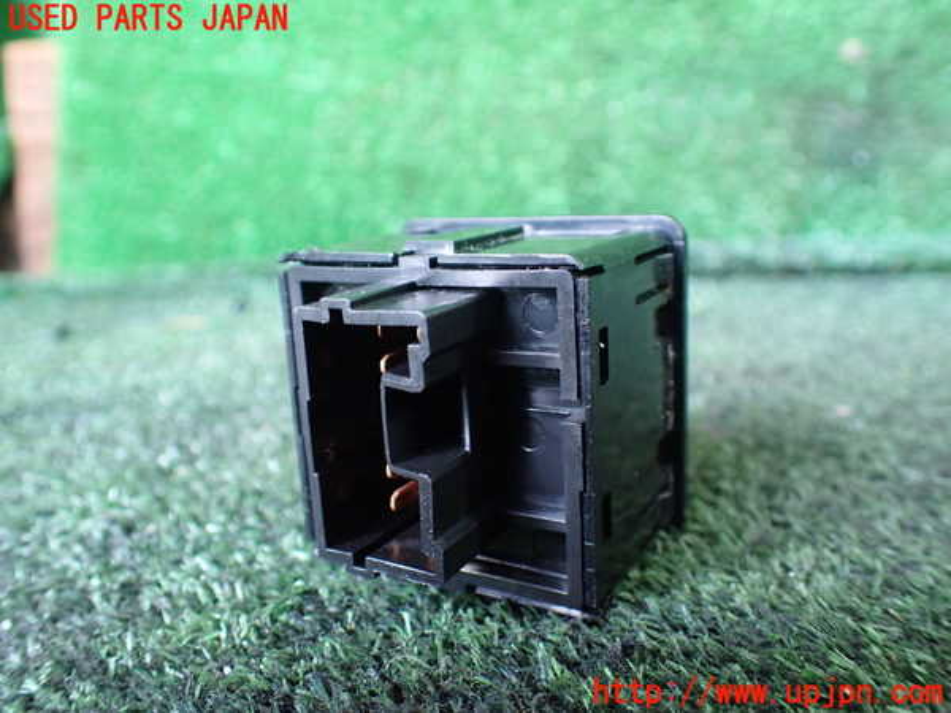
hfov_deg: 60.0
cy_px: 356
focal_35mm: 30
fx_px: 824
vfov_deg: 46.8
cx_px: 476
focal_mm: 5.4
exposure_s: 1/30
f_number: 2.3
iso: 800
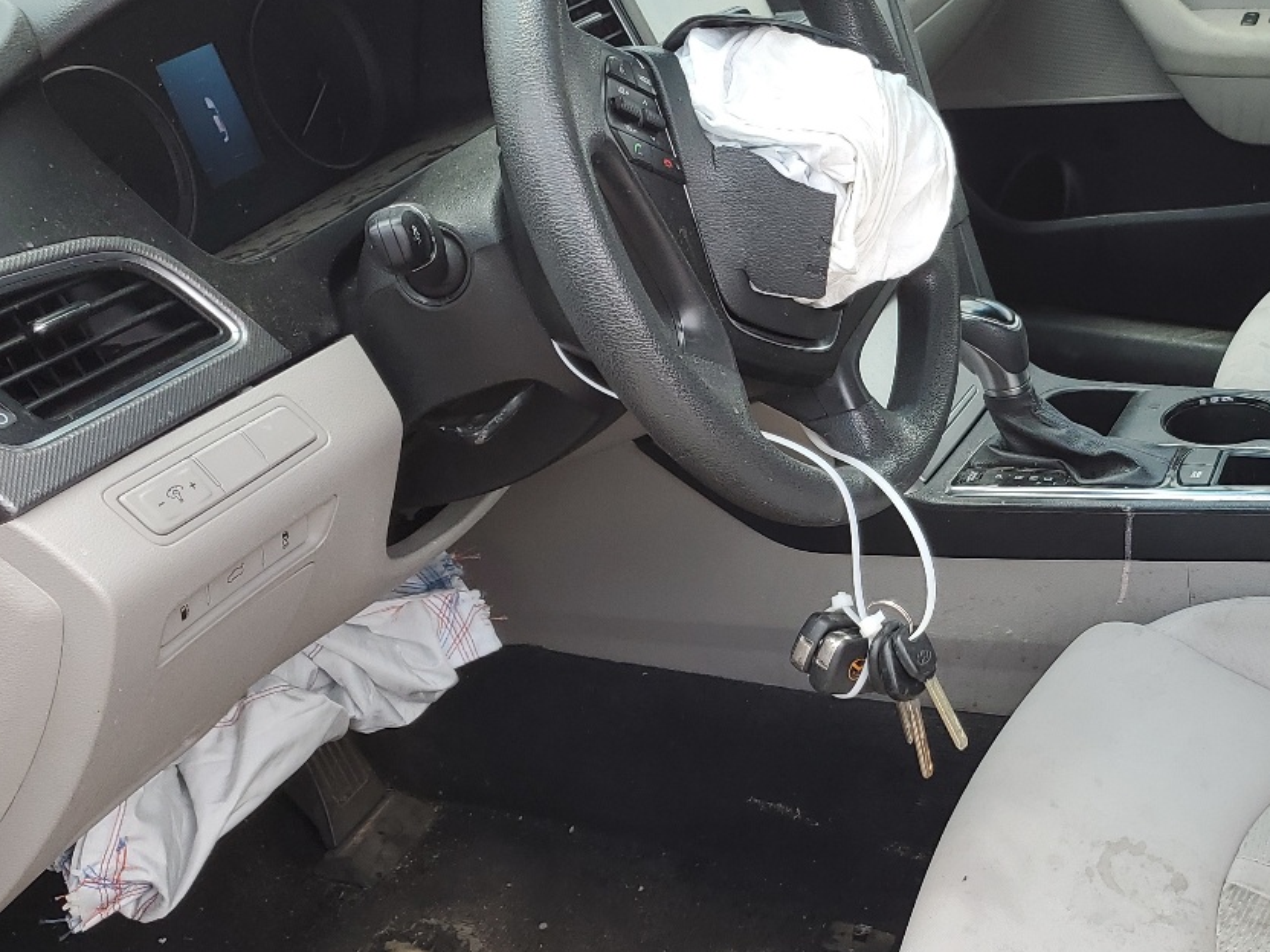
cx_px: 1073
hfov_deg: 36.5
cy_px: 589
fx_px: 1834
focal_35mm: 50
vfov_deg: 29.0
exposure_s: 1/455
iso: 50
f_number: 1.5
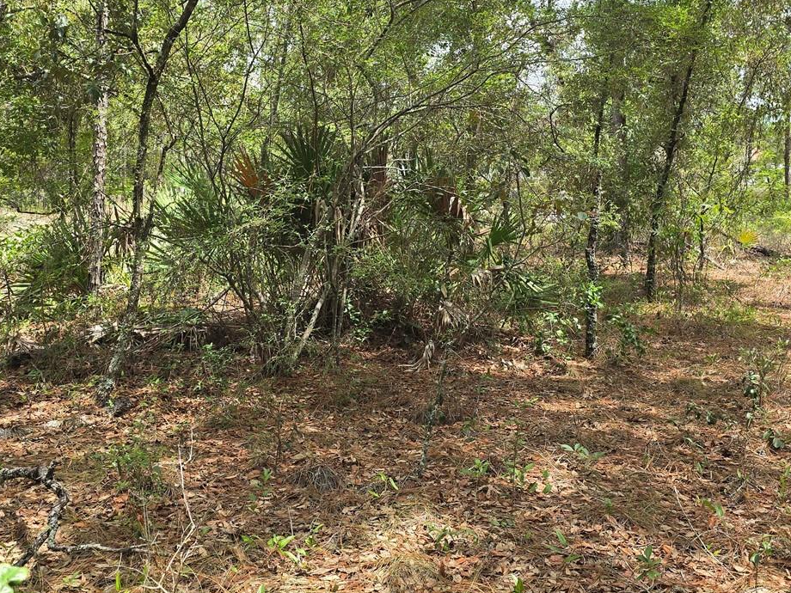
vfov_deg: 35.8
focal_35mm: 40
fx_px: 914
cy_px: 239
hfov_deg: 46.8
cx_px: 364
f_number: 1.7
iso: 12
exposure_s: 1/180
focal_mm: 6.3
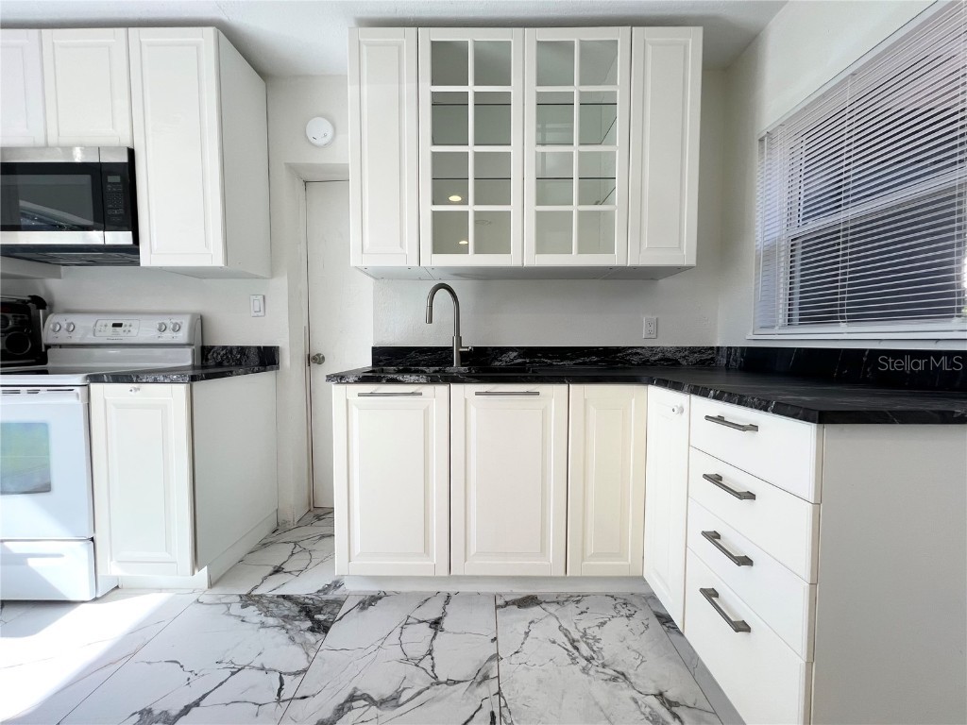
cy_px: 362
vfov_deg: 89.9
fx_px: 363
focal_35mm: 13
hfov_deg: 106.2
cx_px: 484
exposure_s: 1/120
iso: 50
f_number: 1.8
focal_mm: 1.57
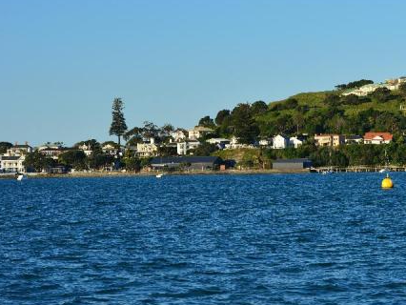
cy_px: 106
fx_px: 1737
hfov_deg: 13.2
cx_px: 377
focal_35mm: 148
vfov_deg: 10.0
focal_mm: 82
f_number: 10
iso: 250
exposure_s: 1/400
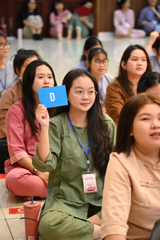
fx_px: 801
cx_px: 80
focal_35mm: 120
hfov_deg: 11.4
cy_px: 120
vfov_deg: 17.1
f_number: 4
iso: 8000
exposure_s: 1/125
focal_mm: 120
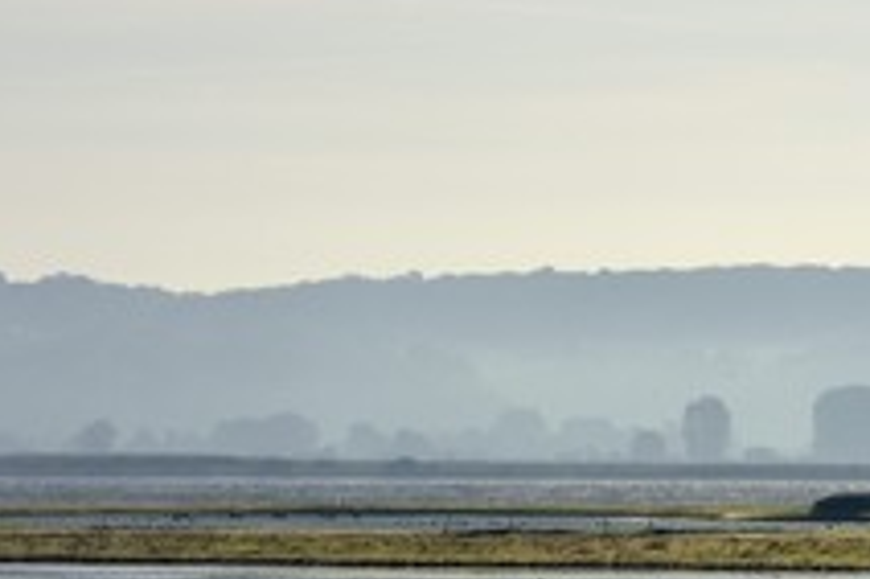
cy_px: 530
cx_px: 858
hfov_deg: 5.2
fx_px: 9586
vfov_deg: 3.5
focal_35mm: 397
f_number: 18
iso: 200
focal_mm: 200
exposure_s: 1/320
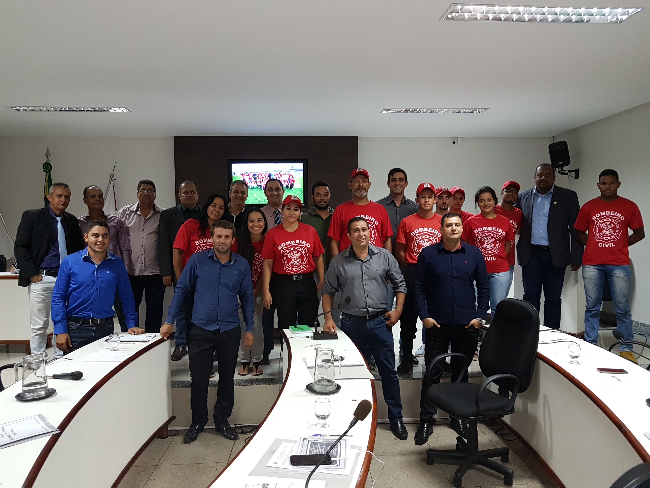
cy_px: 244
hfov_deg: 67.3
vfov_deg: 53.1
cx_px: 325
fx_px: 488
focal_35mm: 26
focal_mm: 4.2
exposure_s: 1/24
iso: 160
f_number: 1.7
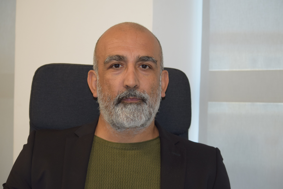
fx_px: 648
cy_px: 94
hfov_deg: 24.6
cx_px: 142
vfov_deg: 16.6
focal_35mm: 82
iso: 400
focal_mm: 55
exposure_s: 1/50
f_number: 4.5
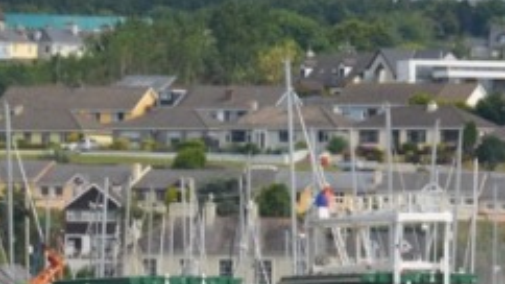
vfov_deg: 1.7
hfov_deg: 3.1
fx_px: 9361
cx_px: 271
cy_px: 254
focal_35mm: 699
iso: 110
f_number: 8
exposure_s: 1/250
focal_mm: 105
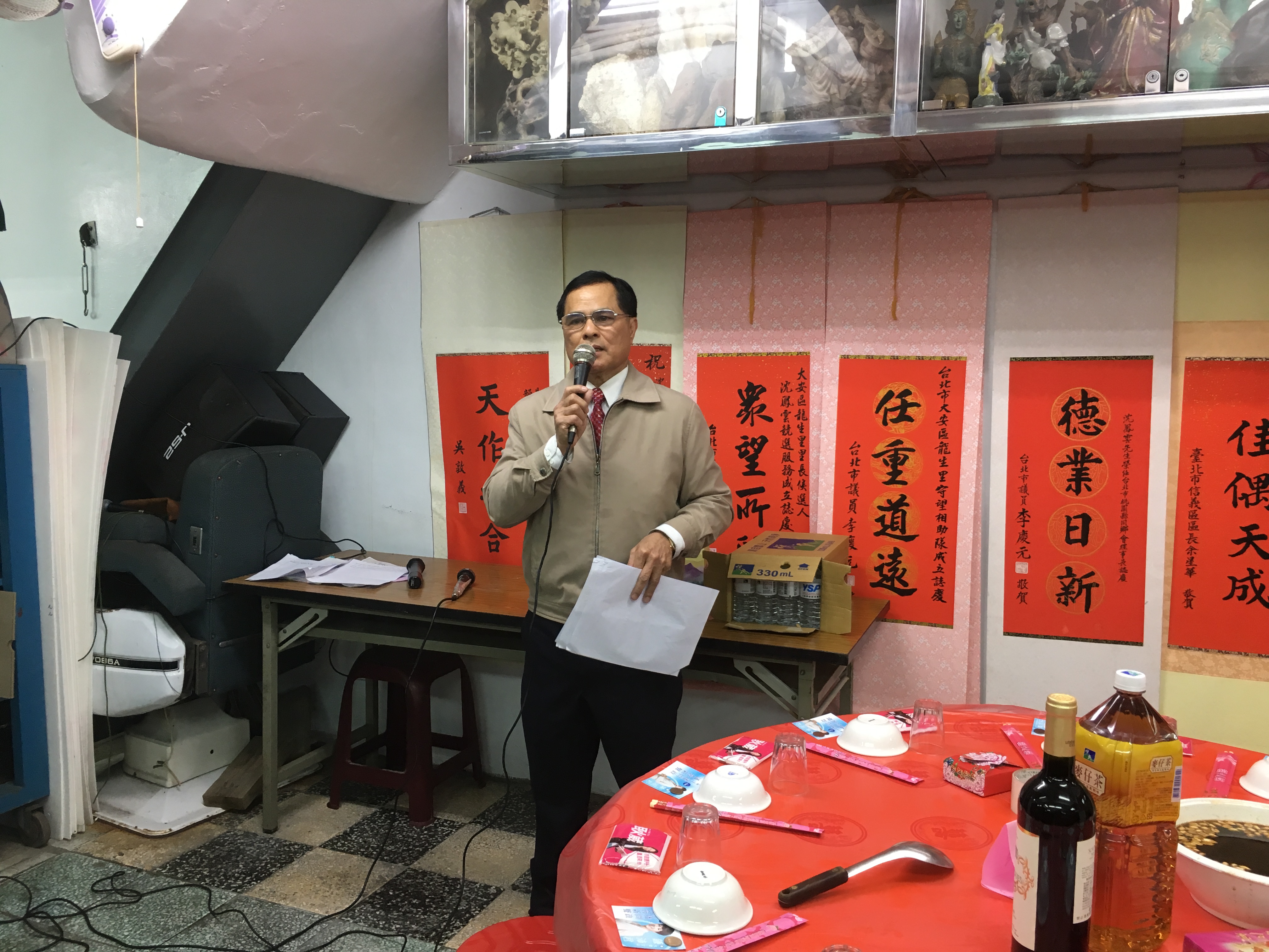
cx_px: 634
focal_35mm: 29
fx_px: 1063
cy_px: 476
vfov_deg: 48.2
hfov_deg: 61.7
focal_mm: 4.15
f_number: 2.2
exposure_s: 1/30
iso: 64
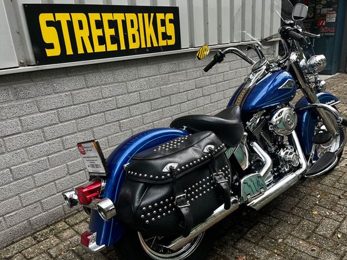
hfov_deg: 59.8
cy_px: 149
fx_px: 301
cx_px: 191
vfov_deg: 46.6
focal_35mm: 30
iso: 64
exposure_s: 1/121
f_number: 1.6
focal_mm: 5.1
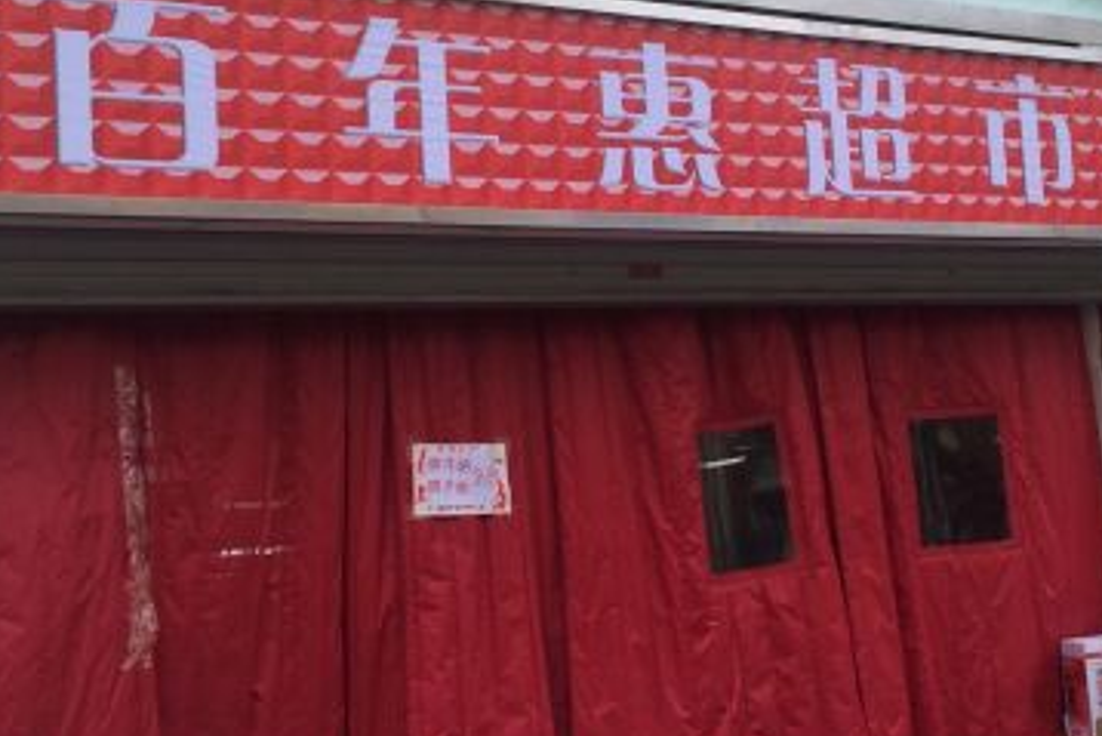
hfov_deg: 33.4
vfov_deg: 22.9
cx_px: 794
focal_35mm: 59
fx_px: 1807
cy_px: 254
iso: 32
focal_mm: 4.15
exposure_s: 1/360
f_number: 2.2
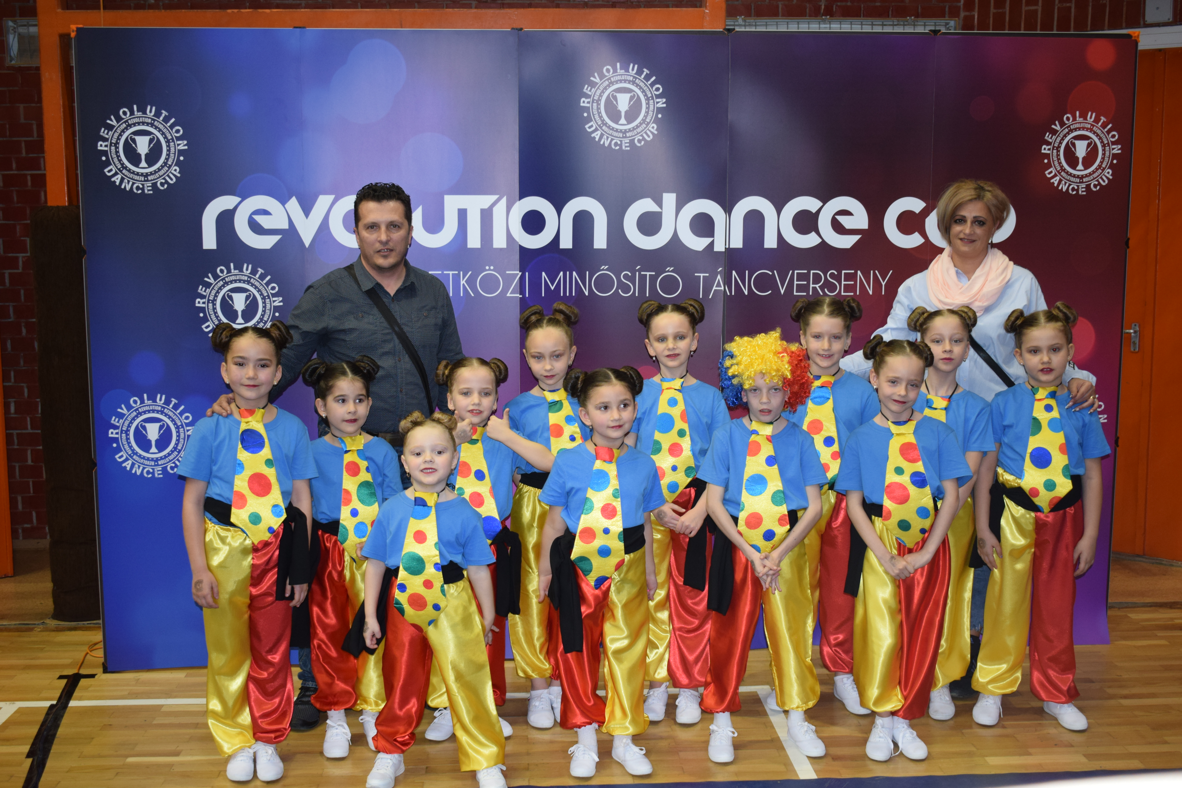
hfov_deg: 46.4
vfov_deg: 31.9
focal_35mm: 42
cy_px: 394
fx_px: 1379
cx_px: 591
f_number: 4.5
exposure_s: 1/80
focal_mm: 28
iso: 800
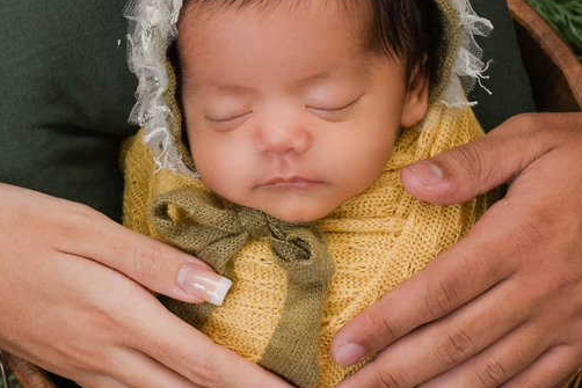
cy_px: 197
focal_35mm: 172
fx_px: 2781
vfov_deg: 8.0
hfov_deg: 11.9
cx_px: 225
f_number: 4.5
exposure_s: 1/250
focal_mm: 48
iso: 1250
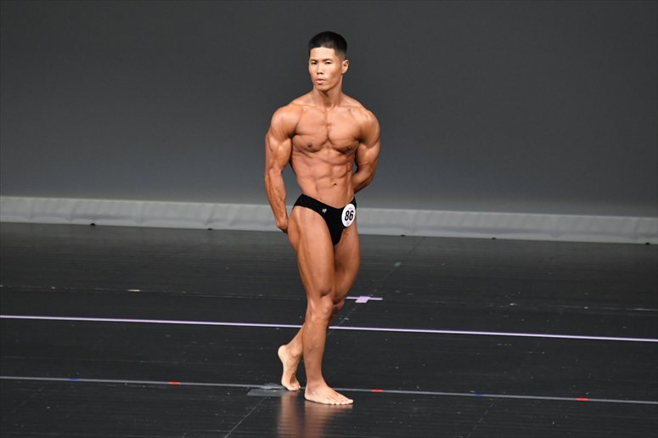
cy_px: 219
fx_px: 6851
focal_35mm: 375
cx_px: 329
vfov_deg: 3.7
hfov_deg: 5.5
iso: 4000
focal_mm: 250
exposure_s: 1/400
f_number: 5.6
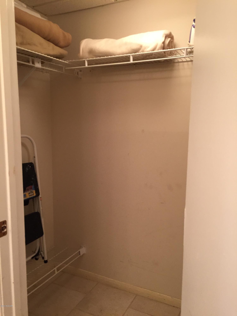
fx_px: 265
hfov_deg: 48.2
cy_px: 158
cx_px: 118
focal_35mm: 29
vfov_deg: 61.7
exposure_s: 1/30
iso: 125
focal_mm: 4.15
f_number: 2.2
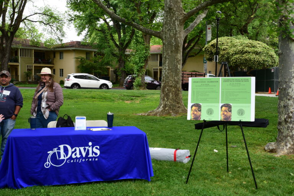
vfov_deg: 27.0
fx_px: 409
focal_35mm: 50
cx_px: 147
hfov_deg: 39.6
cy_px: 98
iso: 200
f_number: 9
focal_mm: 50
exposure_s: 1/50
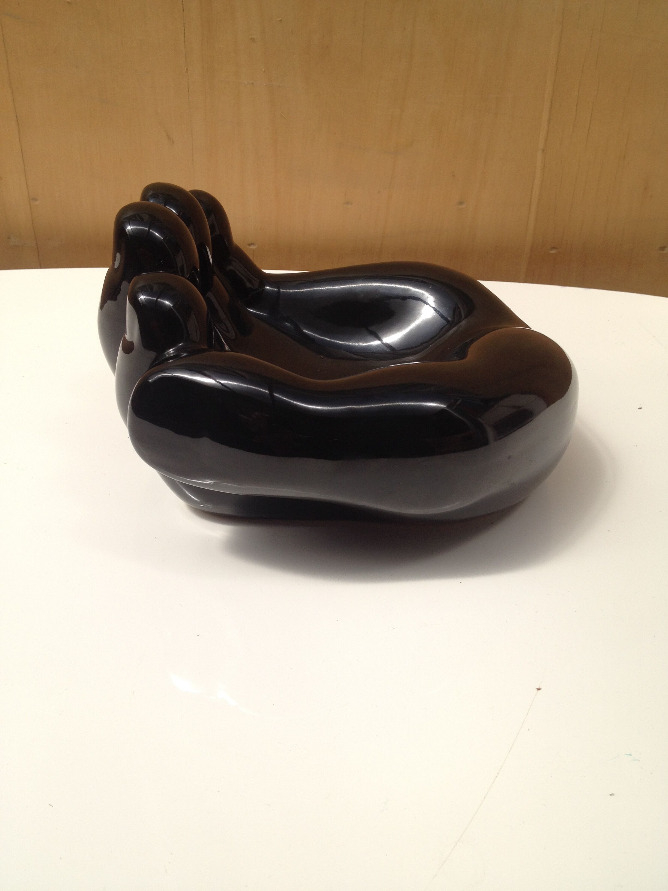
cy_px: 446
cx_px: 334
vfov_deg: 52.6
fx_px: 901
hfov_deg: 40.7
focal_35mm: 35
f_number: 2.4
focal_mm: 4.28
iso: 50
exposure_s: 1/1672
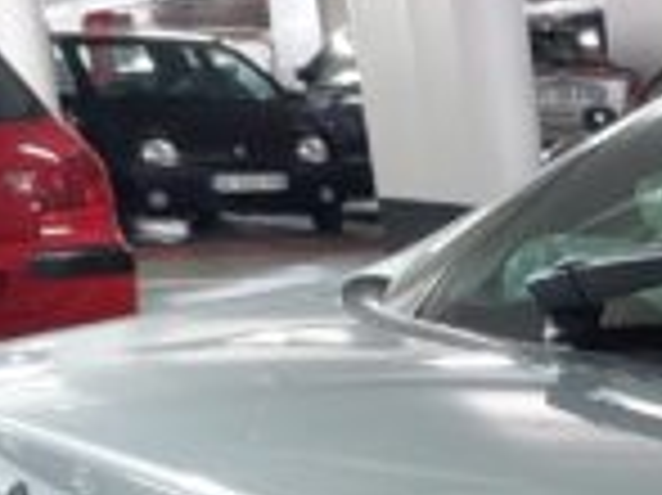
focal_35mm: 136
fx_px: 2599
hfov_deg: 11.9
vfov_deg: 10.2
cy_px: 927
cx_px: 1567
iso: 500
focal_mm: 5.23
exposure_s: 1/60
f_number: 1.8
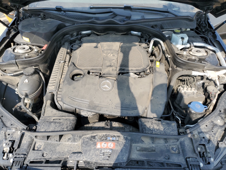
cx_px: 113
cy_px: 85
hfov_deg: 67.3
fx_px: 170
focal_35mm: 26
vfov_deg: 53.1
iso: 50
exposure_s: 1/1111
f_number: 1.5
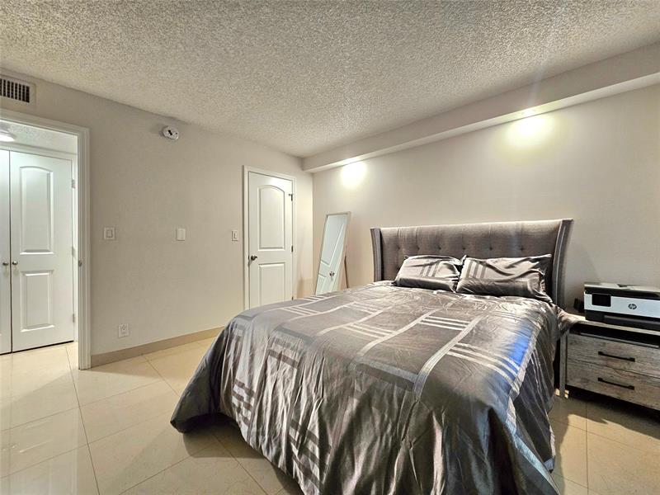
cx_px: 330
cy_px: 248
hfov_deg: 106.2
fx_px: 248
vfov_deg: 89.9
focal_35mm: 13
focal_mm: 2.2
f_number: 2.2
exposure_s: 1/30
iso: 320
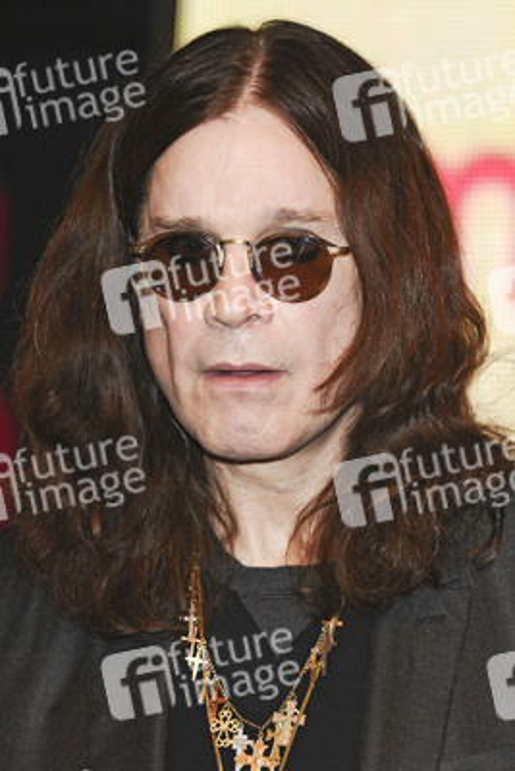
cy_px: 386
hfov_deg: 8.2
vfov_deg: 12.2
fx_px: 3602
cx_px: 258
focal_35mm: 168
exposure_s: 1/160
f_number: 5
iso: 400
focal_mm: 112
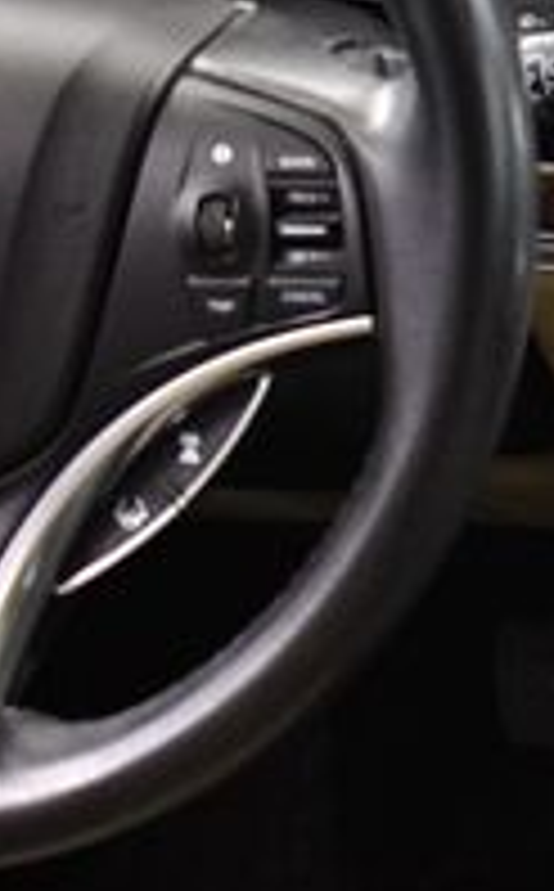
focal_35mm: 119
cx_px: 1392
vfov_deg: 17.5
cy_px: 230
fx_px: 2887
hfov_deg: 9.6
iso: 3200
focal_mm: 18
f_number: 3.5
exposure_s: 1/60
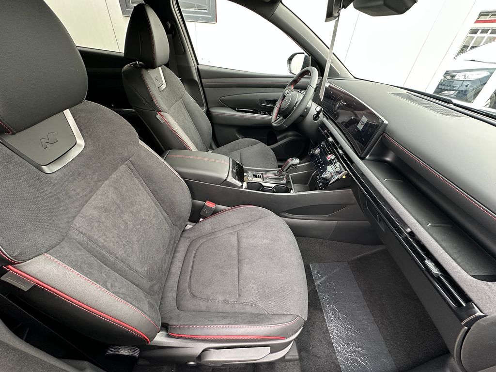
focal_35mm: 14
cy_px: 186
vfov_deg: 85.7
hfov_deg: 102.1
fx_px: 201
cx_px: 248
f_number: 2.2
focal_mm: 2.22
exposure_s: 1/99
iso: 250
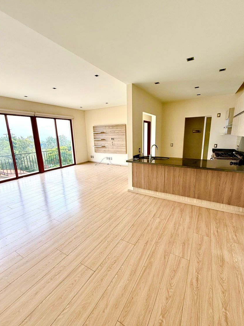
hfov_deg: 81.7
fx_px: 141
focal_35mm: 15
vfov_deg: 98.2
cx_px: 127
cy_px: 166
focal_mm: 2.22
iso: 64
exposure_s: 1/274
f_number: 2.2
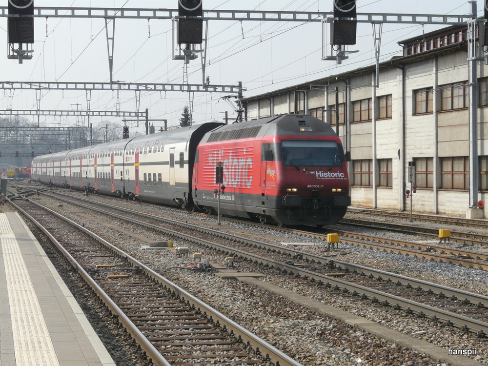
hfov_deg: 22.5
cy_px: 183
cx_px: 244
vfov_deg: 17.0
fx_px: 1226
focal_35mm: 87
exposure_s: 1/400
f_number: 5.6
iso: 100
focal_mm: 14.3
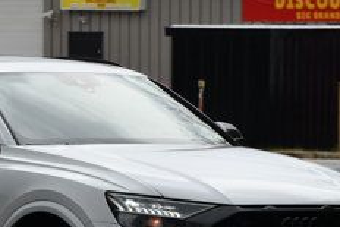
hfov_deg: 4.9
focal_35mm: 422
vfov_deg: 3.3
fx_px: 3988
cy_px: 119
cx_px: 35
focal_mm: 102
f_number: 6.3
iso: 200
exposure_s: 1/250
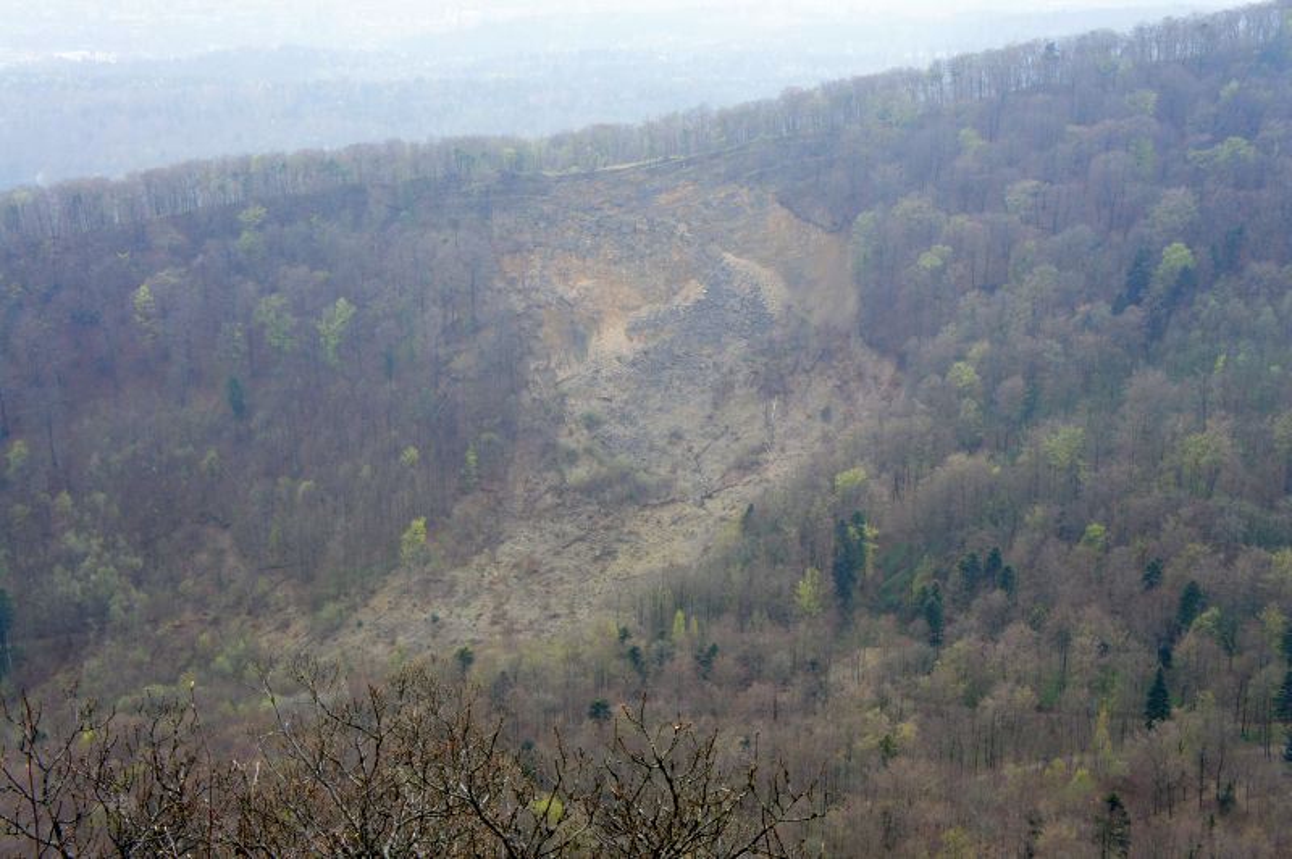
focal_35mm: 52
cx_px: 646
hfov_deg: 37.9
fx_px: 1883
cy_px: 430
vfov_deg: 25.7
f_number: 11
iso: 200
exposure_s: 1/100
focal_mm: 35
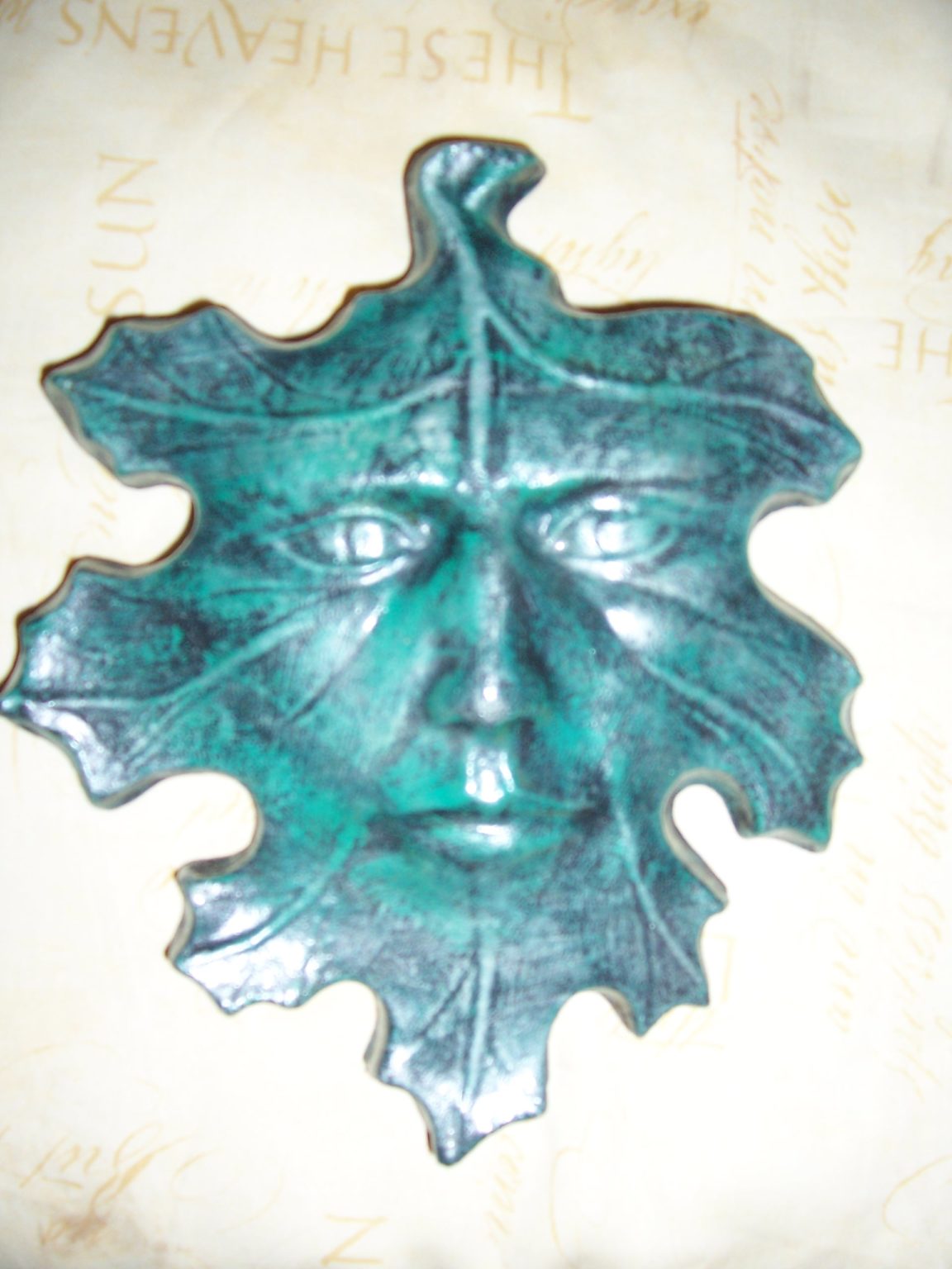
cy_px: 634
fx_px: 1247
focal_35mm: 34
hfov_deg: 41.8
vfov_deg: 54.0
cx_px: 476
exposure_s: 1/60
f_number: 2.7
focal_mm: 5.6
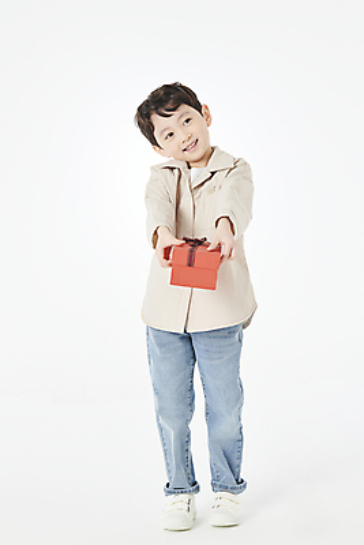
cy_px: 272
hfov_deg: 19.5
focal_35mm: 70
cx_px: 182
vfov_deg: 28.8
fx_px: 1061
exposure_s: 1/125
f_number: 8
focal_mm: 70
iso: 160
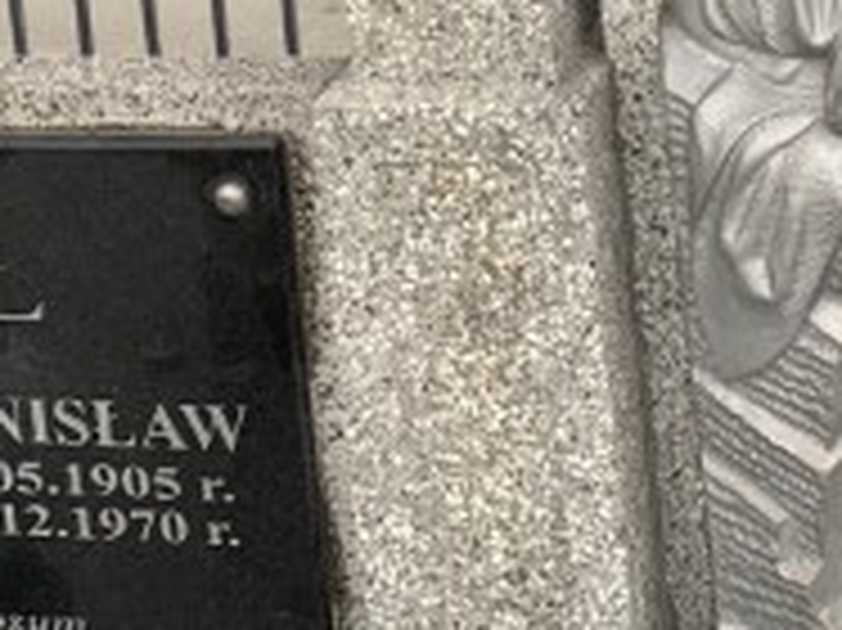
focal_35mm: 89
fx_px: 2163
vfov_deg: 14.8
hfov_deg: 21.8
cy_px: -441
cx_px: 671
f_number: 1.8
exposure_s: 1/437
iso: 25
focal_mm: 4.25
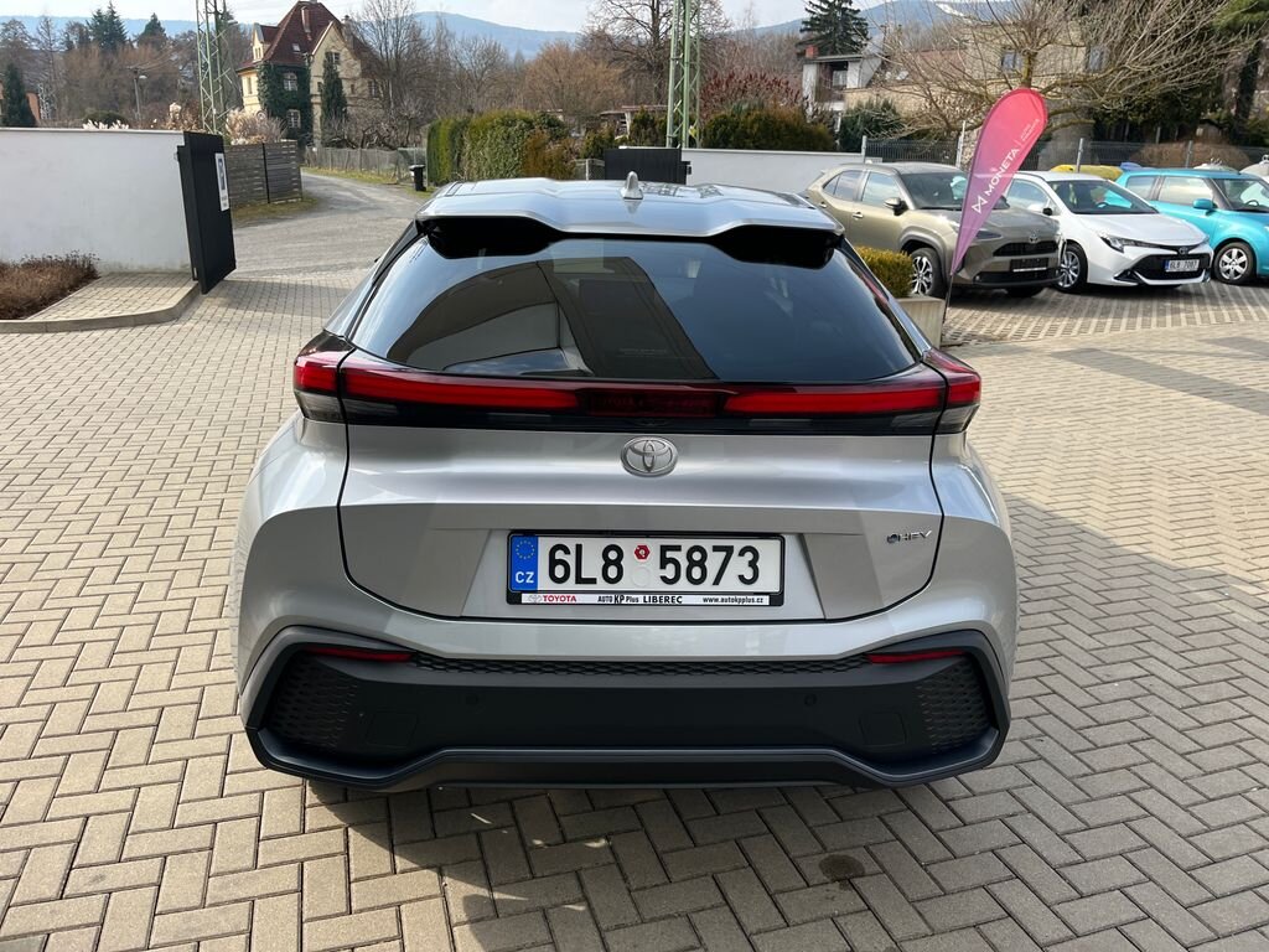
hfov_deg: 67.3
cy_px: 476
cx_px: 634
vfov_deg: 53.1
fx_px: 953
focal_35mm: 26
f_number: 1.6
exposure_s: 1/1558
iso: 50
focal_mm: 5.1
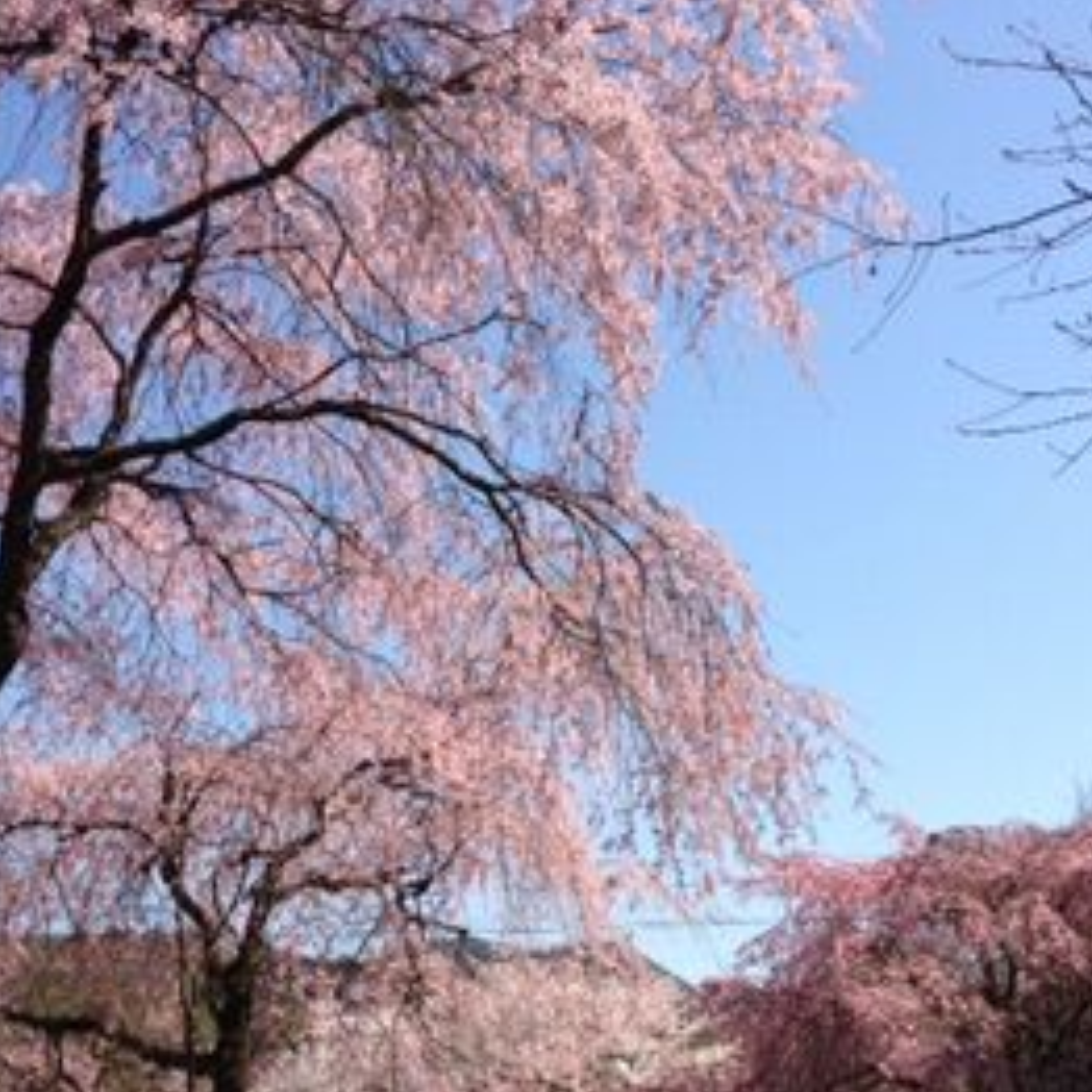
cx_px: 625
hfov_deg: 29.0
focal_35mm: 59
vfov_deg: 28.8
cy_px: 773
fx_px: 2106
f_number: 2.4
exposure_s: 1/1314
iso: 50
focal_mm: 4.28
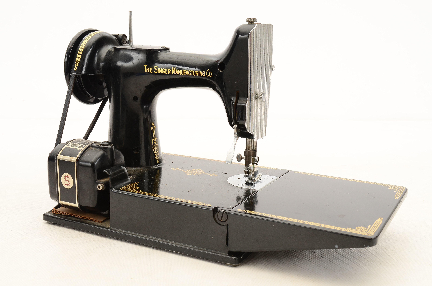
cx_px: 216
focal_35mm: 46
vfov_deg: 28.8
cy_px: 143
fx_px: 557
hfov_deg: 42.4
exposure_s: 1/80
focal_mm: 31
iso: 250
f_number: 10
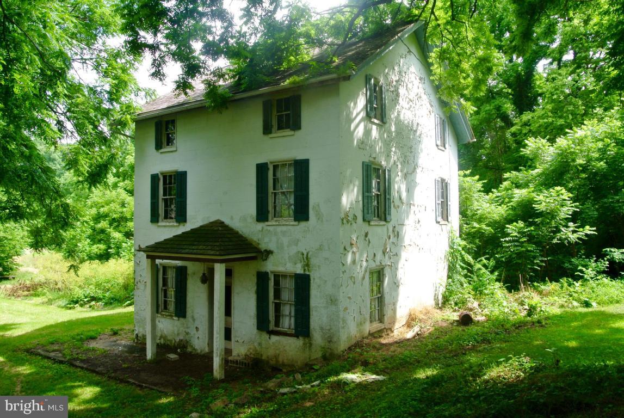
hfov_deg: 67.3
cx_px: 312
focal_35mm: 27
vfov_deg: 48.1
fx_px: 469
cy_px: 209
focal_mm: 10
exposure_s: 1/25
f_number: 11
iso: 100
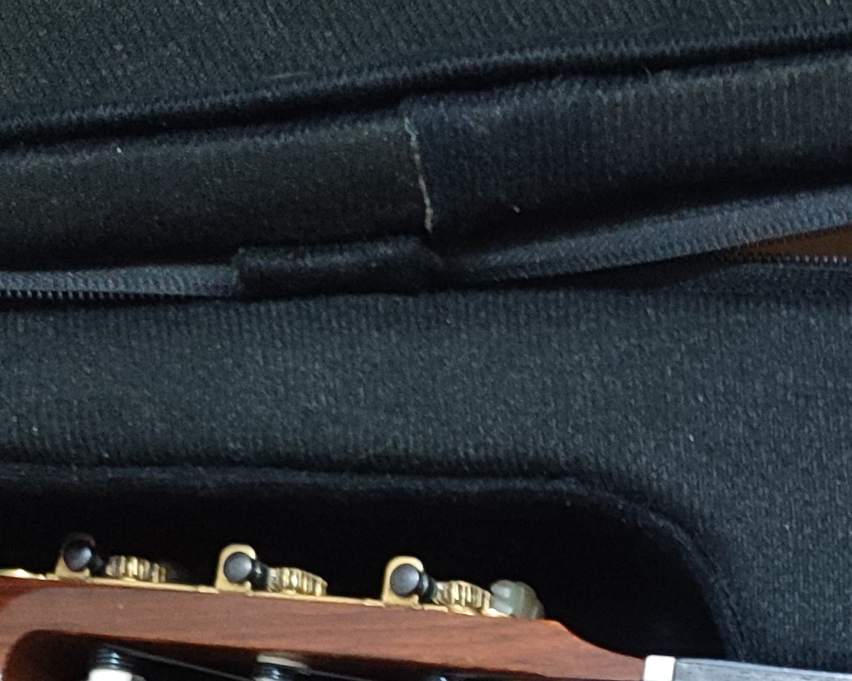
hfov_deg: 19.2
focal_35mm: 92
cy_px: 1126
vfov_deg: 15.0
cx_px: 1111
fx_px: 2320
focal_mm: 5.89
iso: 2770
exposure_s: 1/14
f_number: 1.89
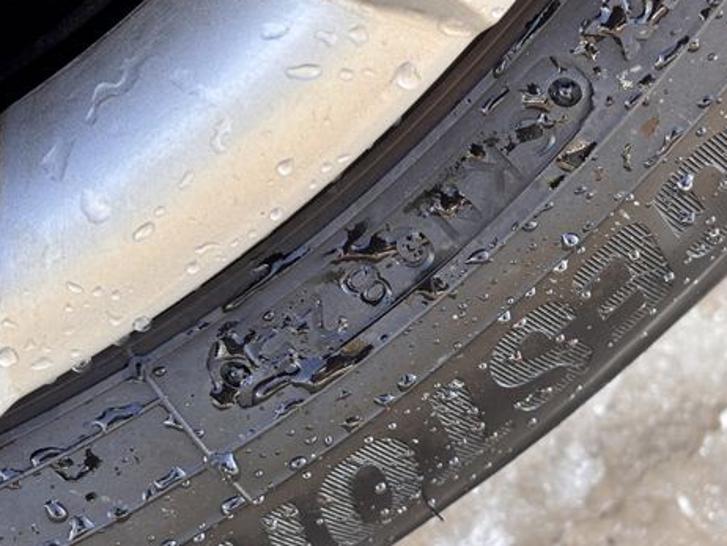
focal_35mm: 72
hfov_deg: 27.0
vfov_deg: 20.4
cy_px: 345
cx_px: 422
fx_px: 1513
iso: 32
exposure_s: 1/213
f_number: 1.6
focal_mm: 5.96
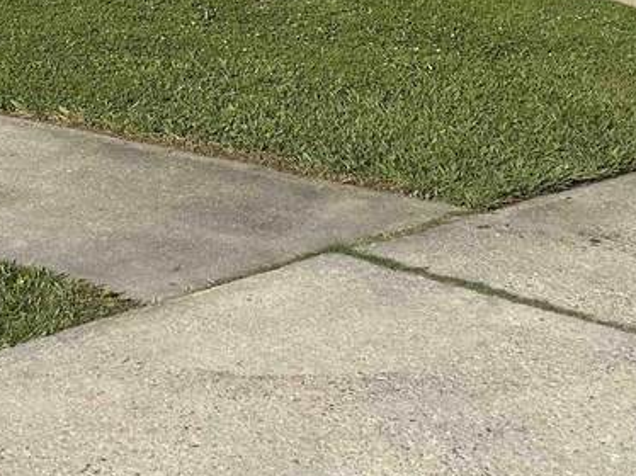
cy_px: -48
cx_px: 192
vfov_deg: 16.1
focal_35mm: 89
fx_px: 1634
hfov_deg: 21.9
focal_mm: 5.7
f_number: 1.5
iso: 50
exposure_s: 1/4444
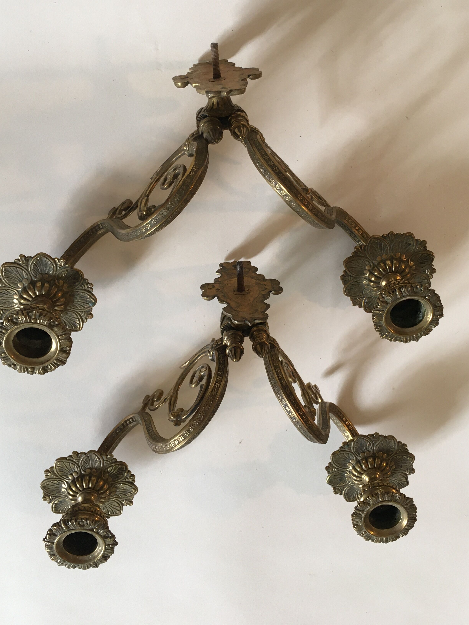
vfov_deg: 50.9
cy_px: 243
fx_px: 650
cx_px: 241
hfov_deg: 39.7
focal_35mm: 36
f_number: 2.2
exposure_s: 1/33
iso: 64
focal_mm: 4.15
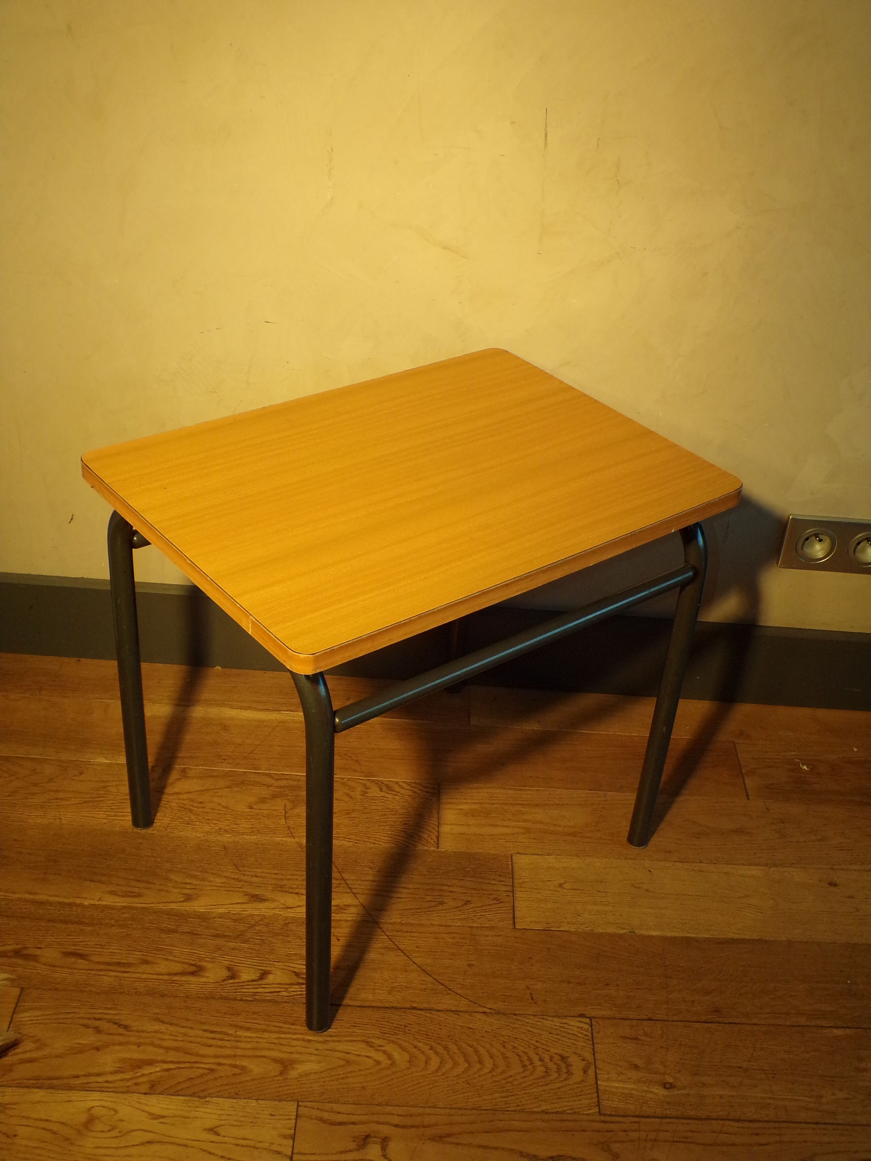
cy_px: 580
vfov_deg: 50.1
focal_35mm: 37
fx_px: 1241
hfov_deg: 38.7
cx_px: 436
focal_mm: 6.6
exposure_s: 1/34
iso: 200
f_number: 3.3
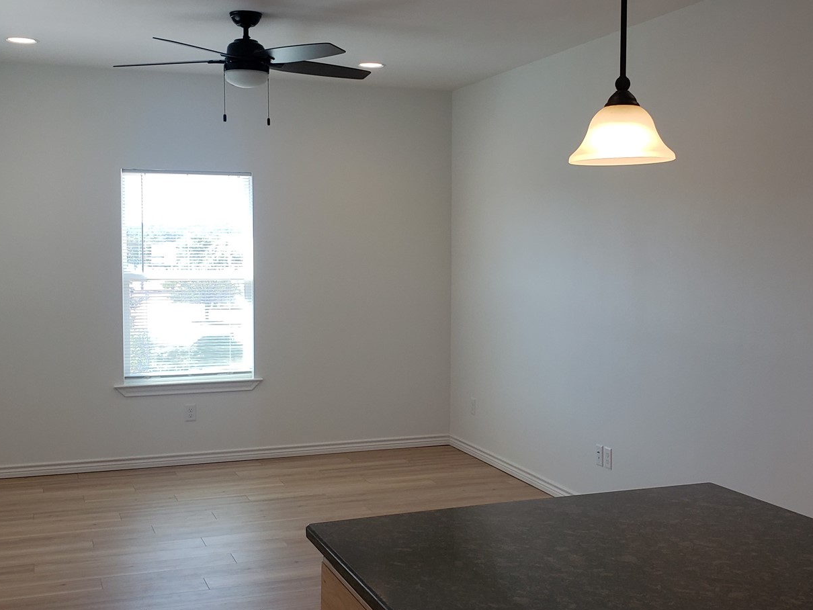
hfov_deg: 42.7
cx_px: 496
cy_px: 312
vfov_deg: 32.9
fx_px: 1034
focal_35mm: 44
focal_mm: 4.3
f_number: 2.4
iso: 64
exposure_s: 1/120
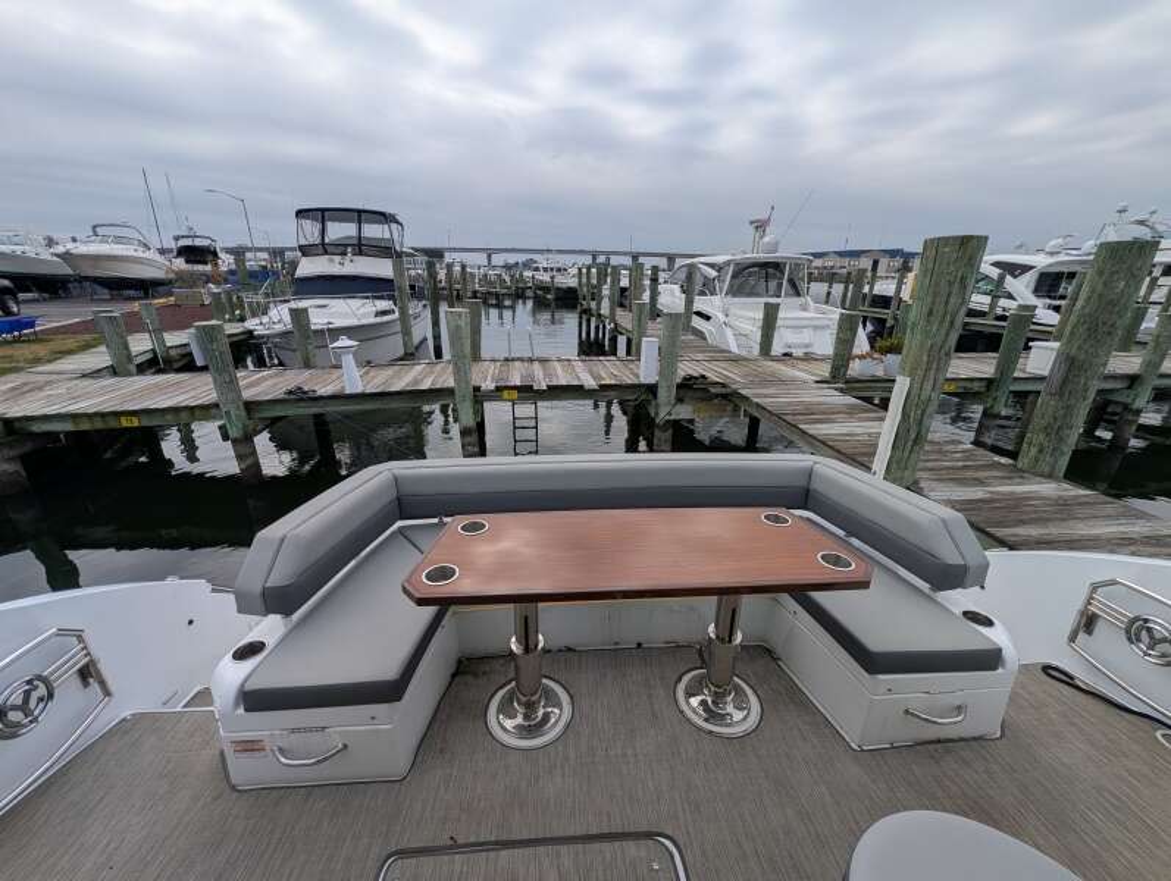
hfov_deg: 110.5
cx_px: 586
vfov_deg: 94.6
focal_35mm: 12
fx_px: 406
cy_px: 440
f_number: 1.7
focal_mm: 2.02
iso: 54
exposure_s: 1/3448
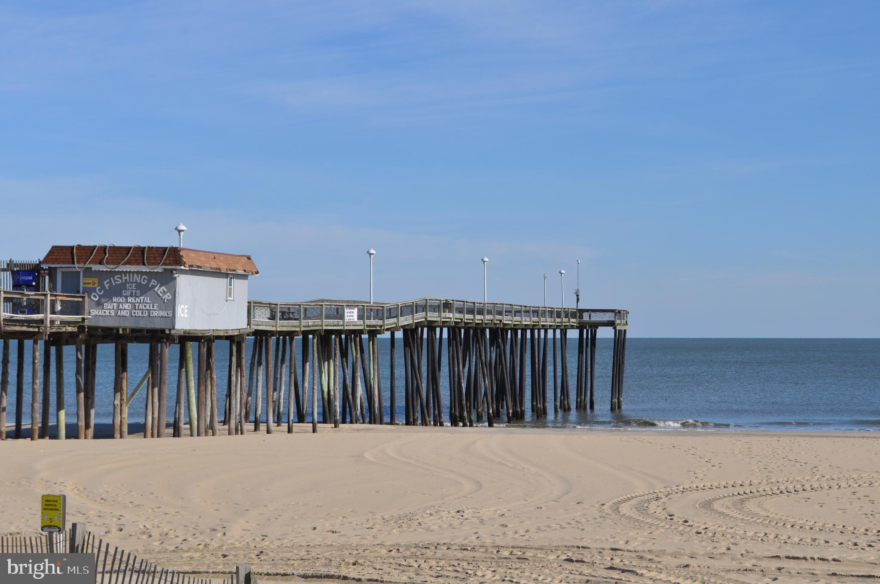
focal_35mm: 82
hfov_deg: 24.6
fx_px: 2014
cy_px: 292
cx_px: 440
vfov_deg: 16.5
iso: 200
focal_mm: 55
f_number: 11
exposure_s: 1/500
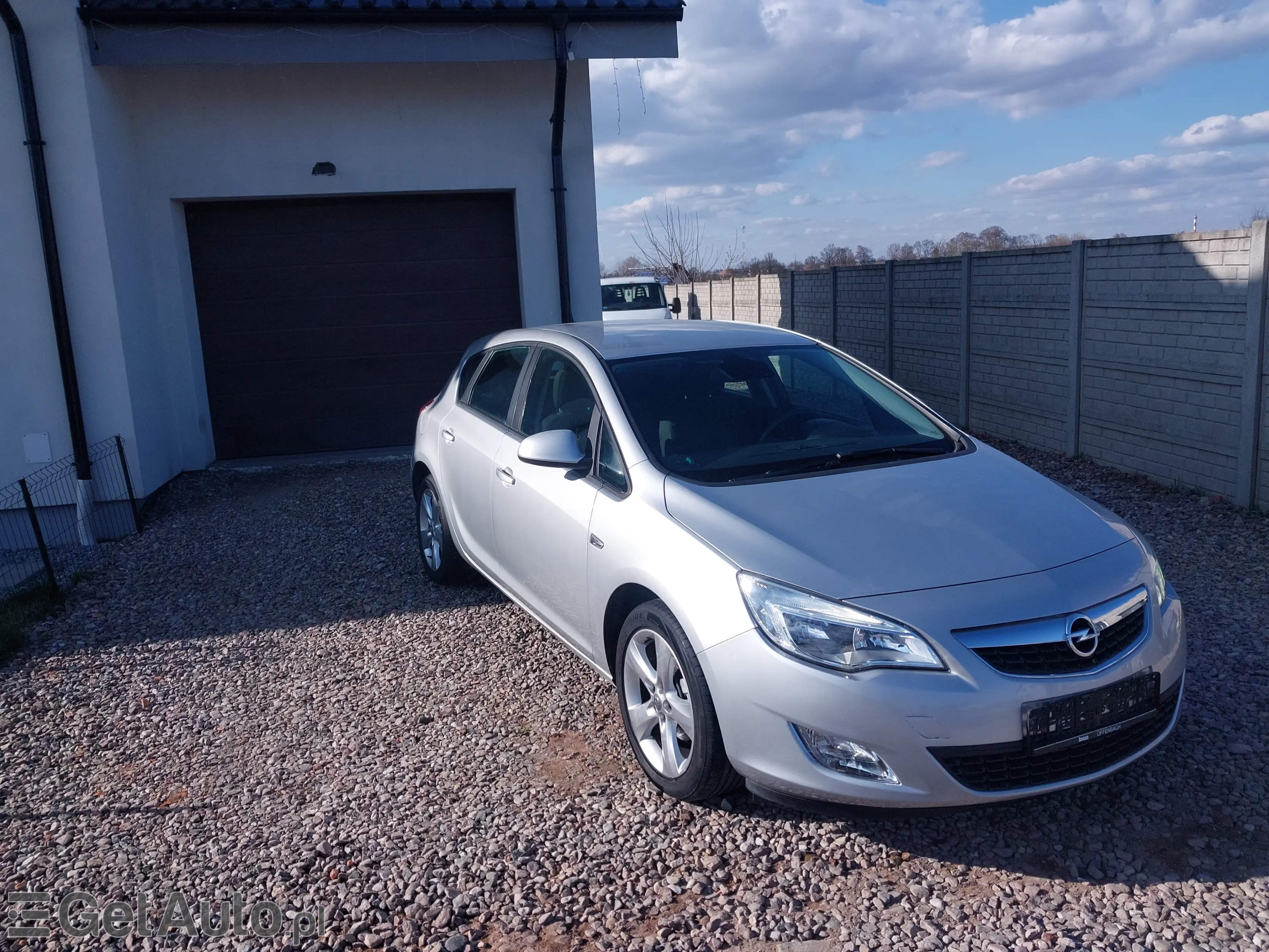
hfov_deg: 60.0
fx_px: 1100
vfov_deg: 46.8
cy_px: 476
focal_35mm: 30
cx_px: 634
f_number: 1.8
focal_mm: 4.6
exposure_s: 1/851
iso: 20
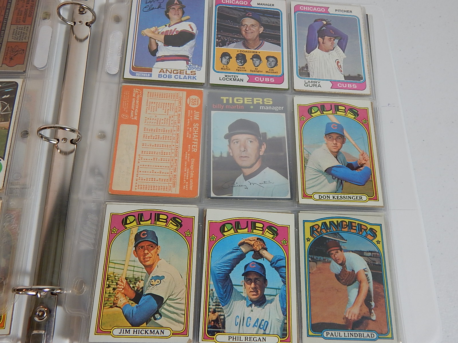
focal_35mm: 31
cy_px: 172
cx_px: 229
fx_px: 410
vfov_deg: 45.4
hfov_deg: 58.4
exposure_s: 1/30
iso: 160
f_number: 3.2
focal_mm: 5.6
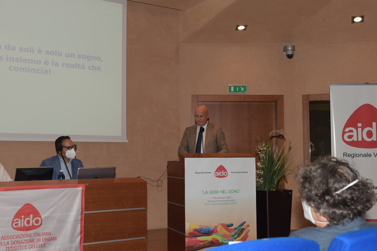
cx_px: 188
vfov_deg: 29.8
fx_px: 471
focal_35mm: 45
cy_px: 126
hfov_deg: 43.6
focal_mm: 38
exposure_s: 1/60
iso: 500
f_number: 6.3
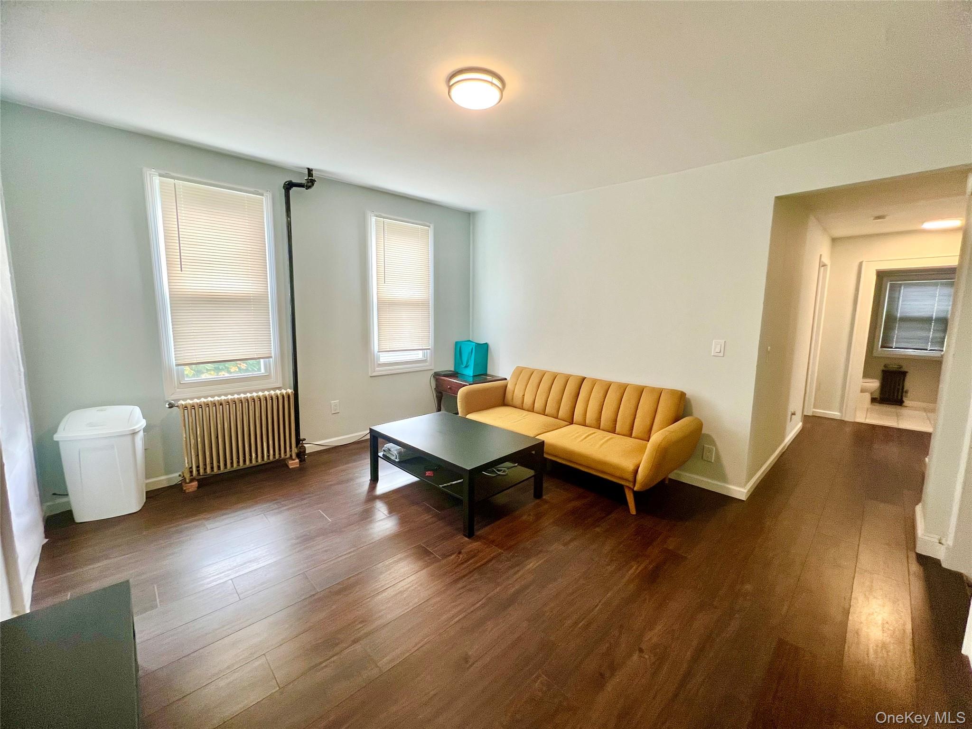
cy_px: 364
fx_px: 365
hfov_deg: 106.2
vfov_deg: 89.9
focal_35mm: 13
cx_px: 486
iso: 200
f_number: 1.8
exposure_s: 1/120
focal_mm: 1.57
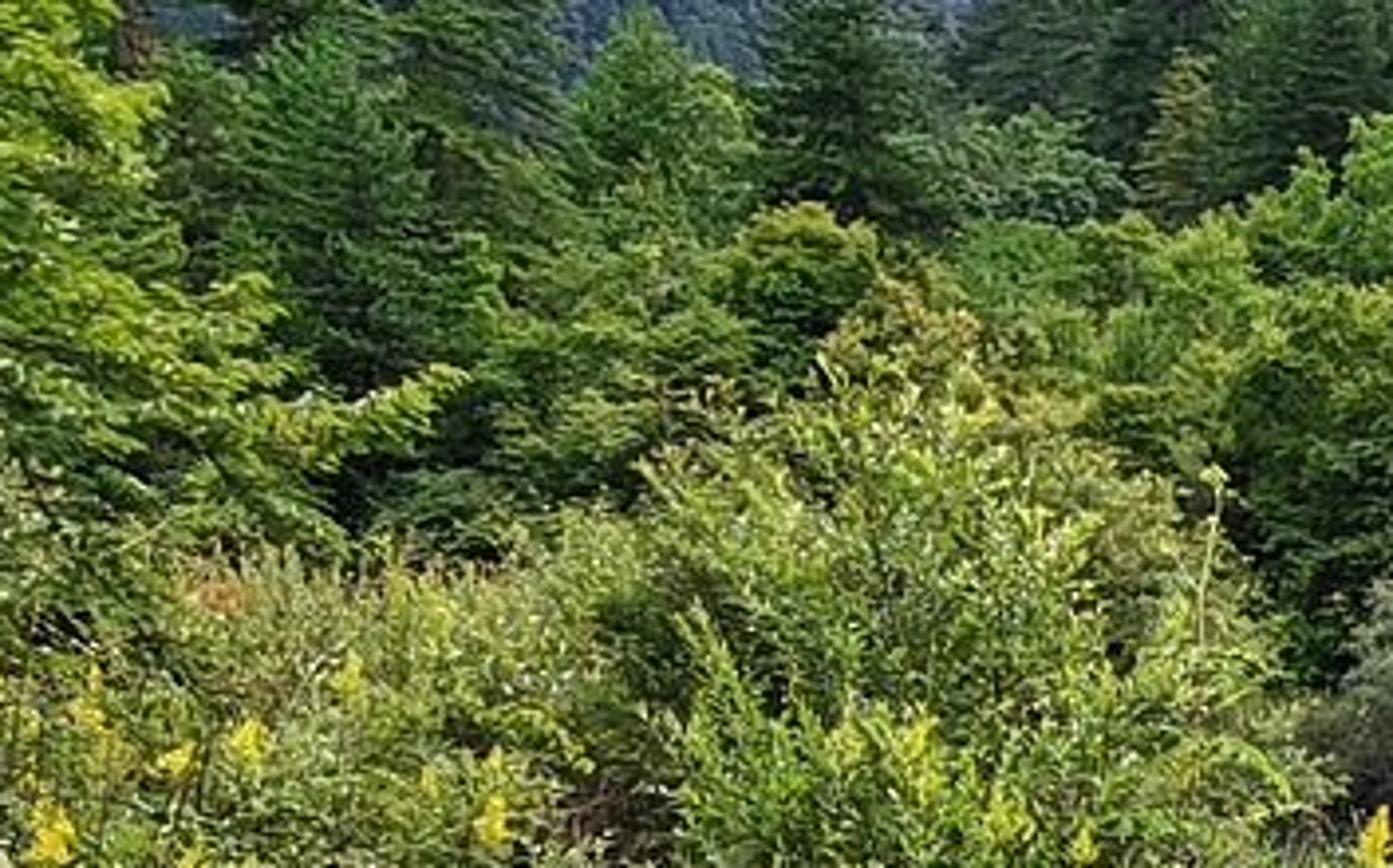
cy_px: 1626
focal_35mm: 100
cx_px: 2376
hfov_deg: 17.5
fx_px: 3793
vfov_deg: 11.9
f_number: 1.8
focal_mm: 4.75
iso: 50
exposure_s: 1/1082
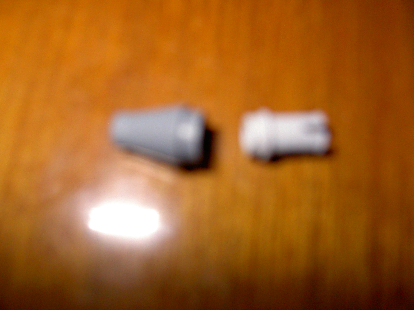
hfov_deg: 54.0
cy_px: 155
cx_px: 207
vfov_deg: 41.8
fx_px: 407
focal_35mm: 34
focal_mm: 5.6
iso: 100
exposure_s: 1/60
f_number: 2.8
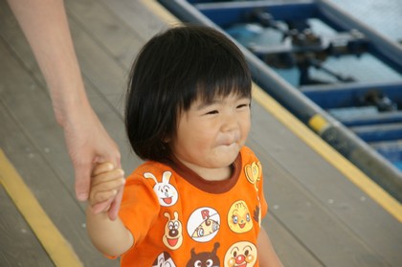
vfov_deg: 8.7
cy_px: 134
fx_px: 1757
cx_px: 201
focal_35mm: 158
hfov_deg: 13.1
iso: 800
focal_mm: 105
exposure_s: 1/250
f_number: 5.6
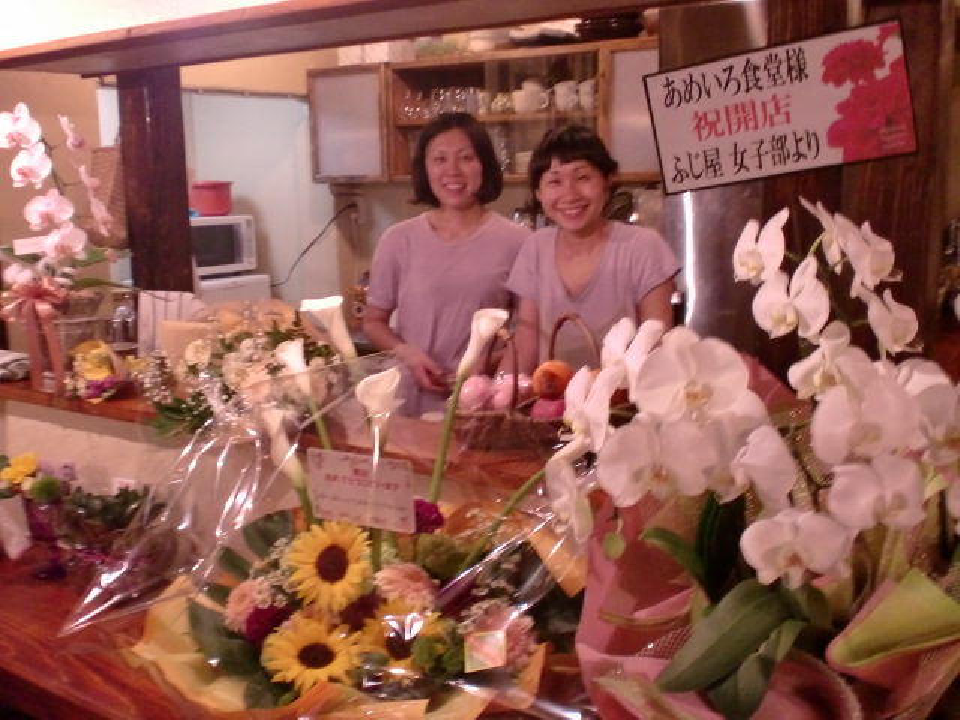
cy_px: 360
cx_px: 480
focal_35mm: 35
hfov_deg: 52.6
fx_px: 971
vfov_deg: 40.7
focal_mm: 6.3
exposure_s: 1/15
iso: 400
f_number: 3.1
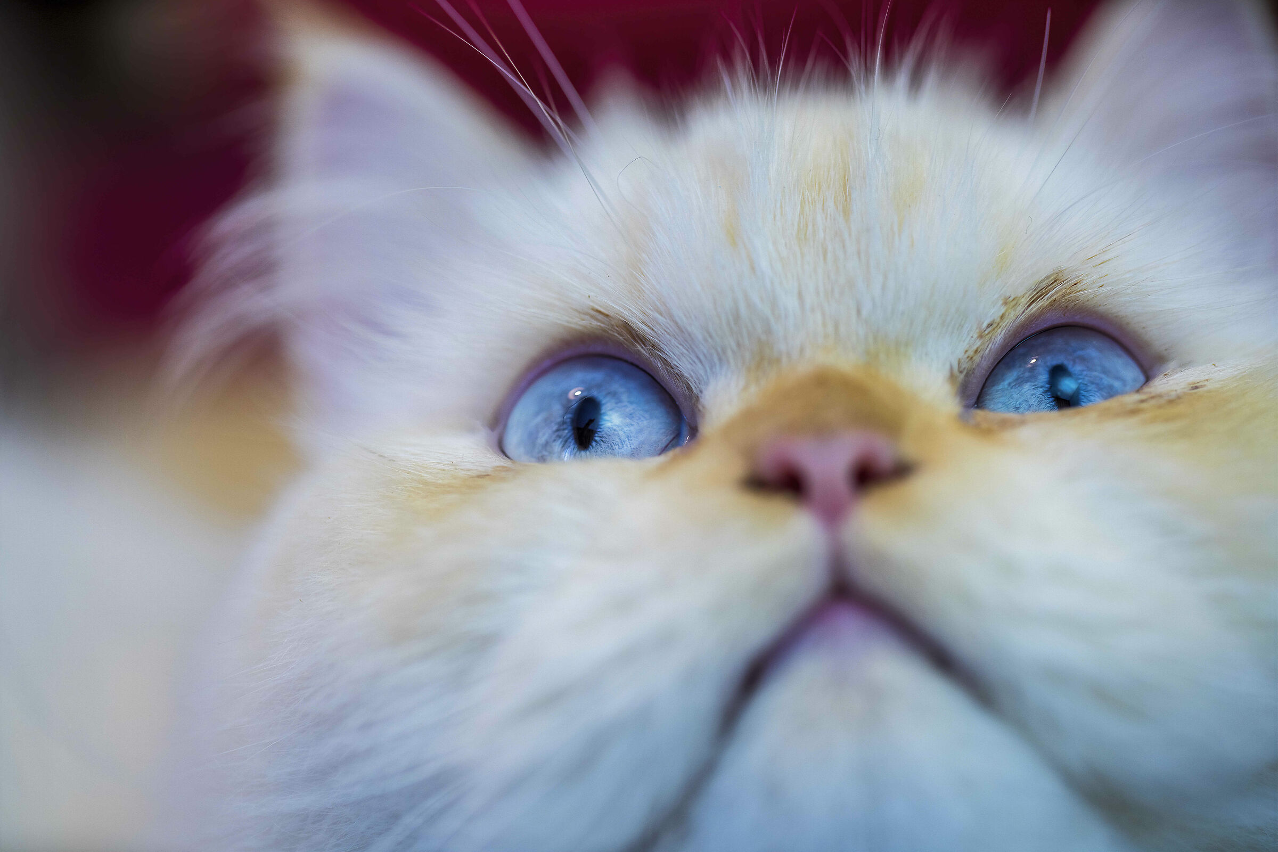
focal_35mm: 100
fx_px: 3550
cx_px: 639
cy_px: 426
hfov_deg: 20.4
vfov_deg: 13.7
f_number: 2.8
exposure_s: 1/125
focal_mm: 100
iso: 320
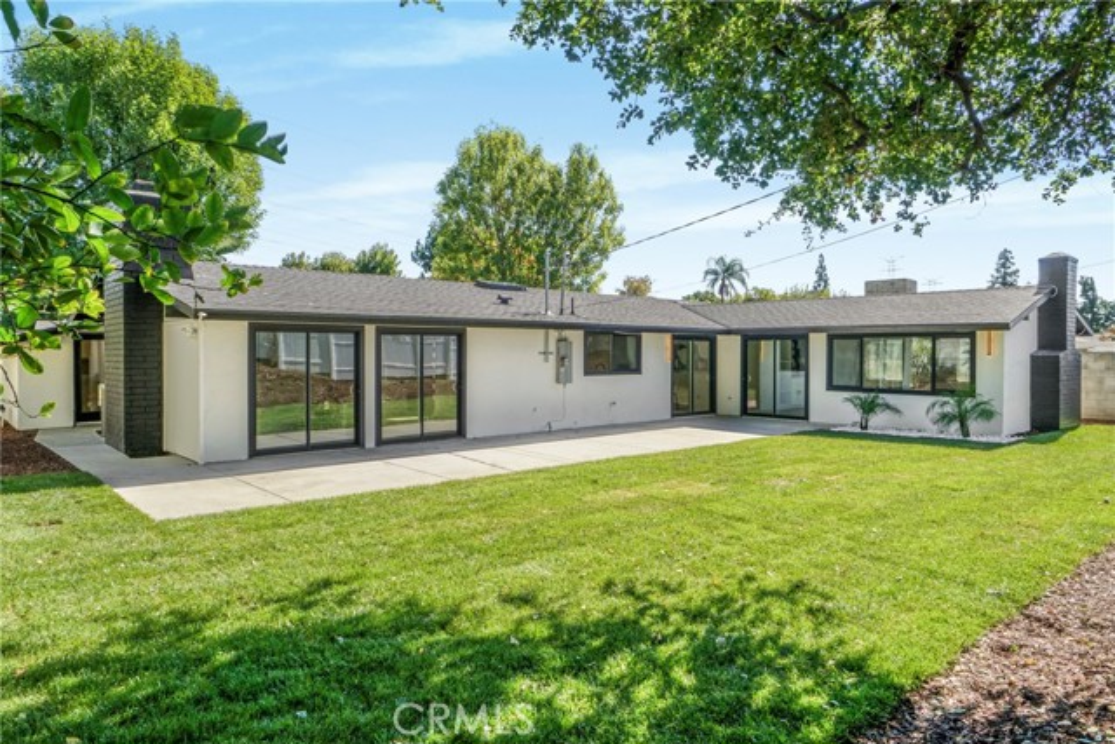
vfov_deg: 59.5
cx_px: 558
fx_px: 651
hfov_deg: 81.2
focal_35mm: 21
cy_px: 372
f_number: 20
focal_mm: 14
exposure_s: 1/30
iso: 400
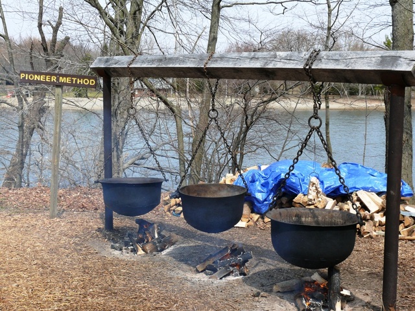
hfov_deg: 36.8
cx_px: 208
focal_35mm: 52
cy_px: 156
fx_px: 623
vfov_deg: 28.0
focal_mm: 11
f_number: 5.6
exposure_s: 1/320
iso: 100
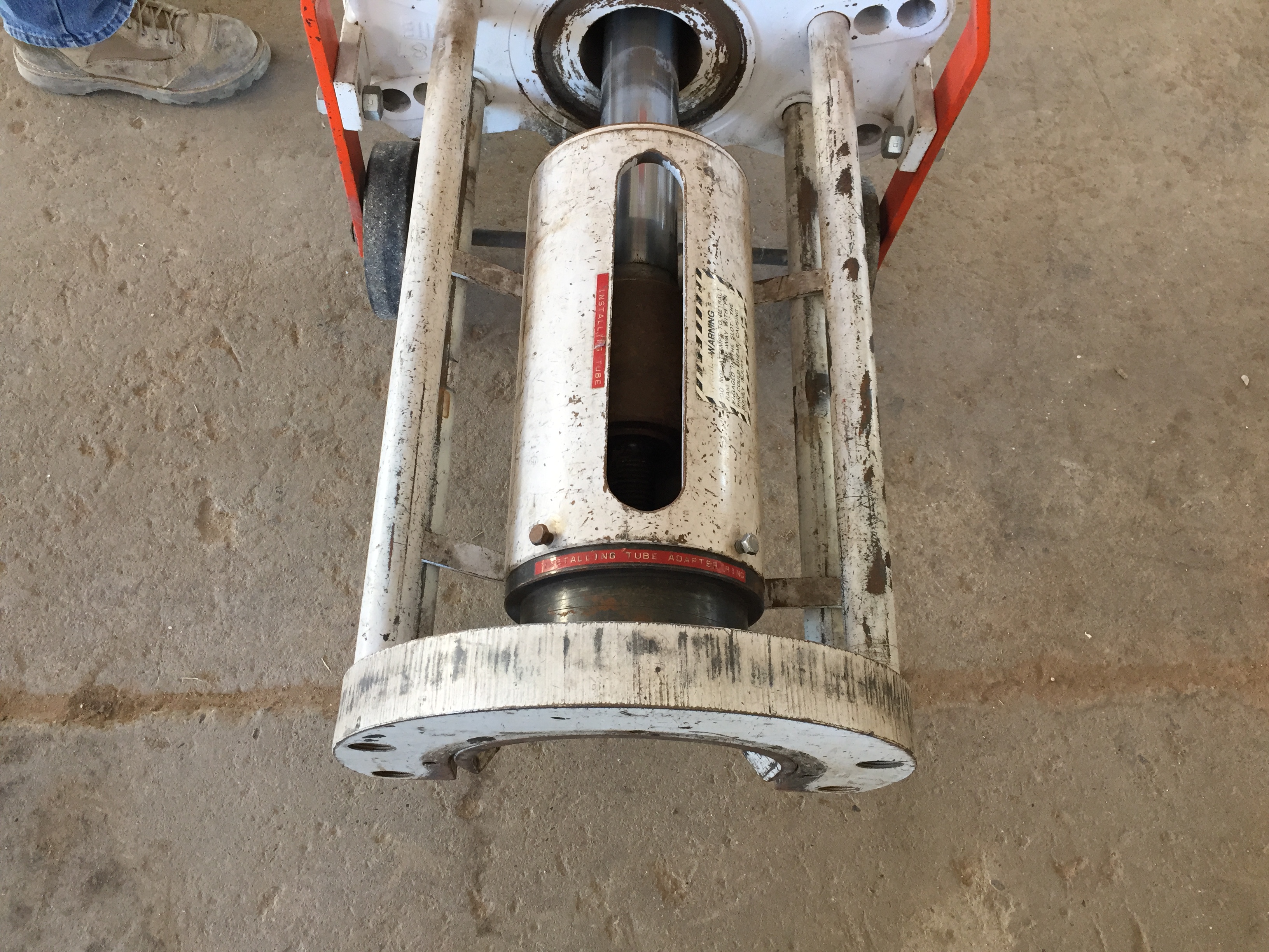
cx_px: 634
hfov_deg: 61.7
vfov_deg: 48.2
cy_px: 476
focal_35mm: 29
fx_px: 1063
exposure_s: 1/30
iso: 40
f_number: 2.2
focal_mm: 4.15
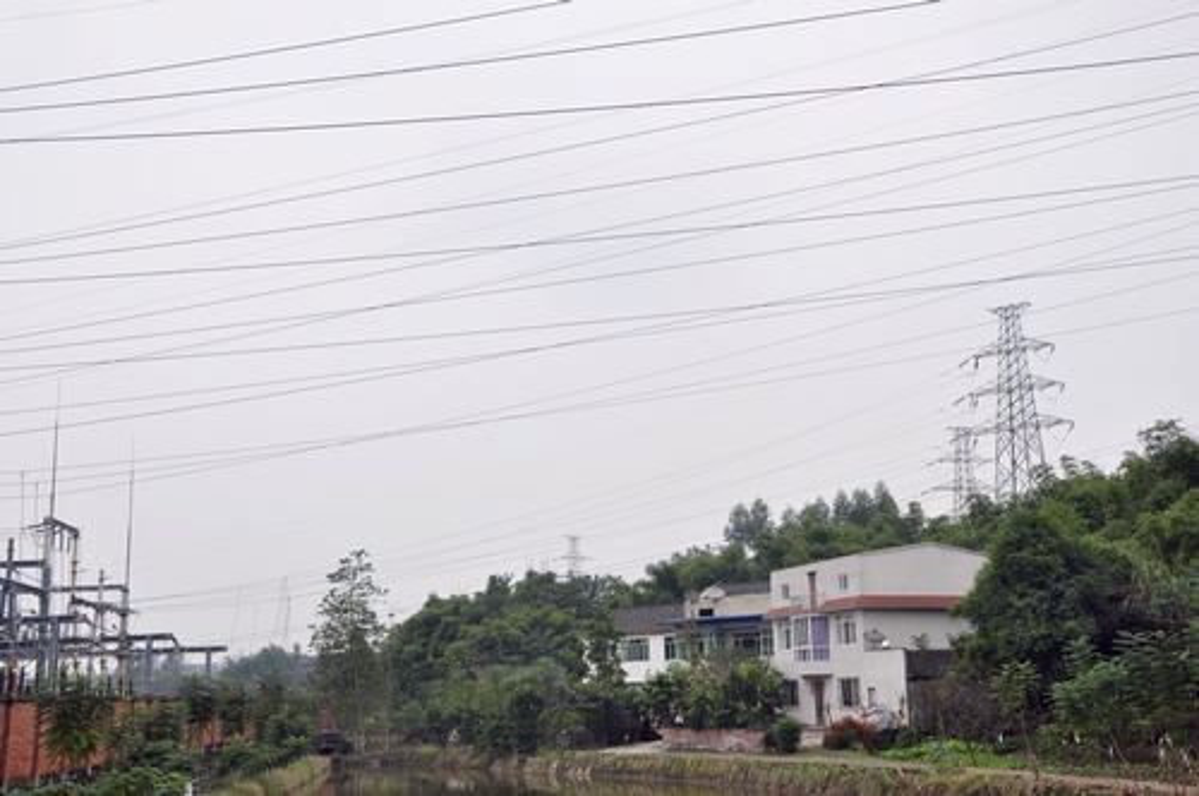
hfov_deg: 41.2
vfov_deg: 28.0
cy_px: 398
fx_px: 1597
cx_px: 600
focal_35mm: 48
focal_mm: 32
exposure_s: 1/125
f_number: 7.1
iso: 200
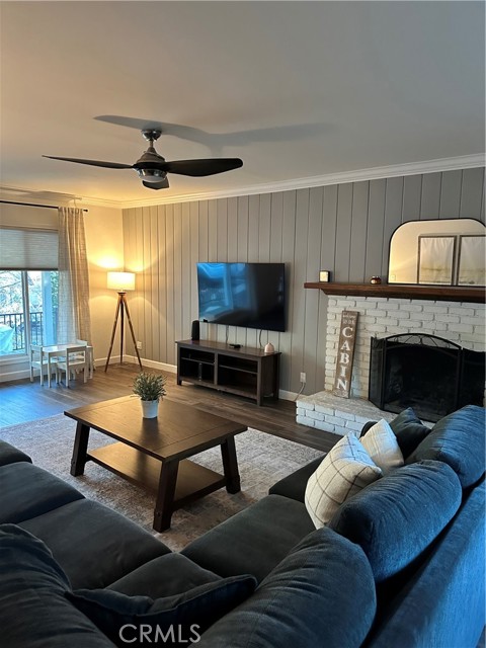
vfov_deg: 71.6
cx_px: 243
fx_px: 449
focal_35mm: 24
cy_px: 324
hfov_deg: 56.8
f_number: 1.78
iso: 800
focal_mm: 6.86
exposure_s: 1/60
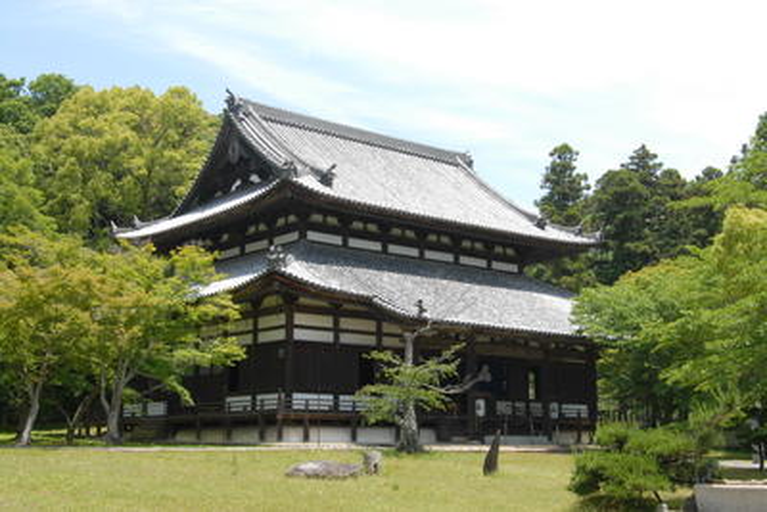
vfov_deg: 28.1
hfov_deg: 41.1
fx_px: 1023
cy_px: 256
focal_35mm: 48
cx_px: 384
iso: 100
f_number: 16
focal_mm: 32
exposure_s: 1/25
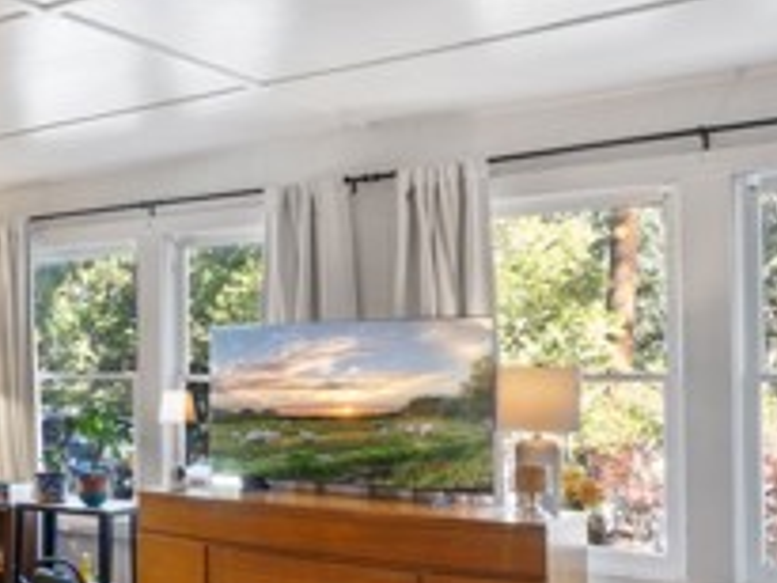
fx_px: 1078
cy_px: 354
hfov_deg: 32.7
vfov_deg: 30.2
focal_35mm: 48
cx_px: -155
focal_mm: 16
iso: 40
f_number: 22
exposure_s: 30
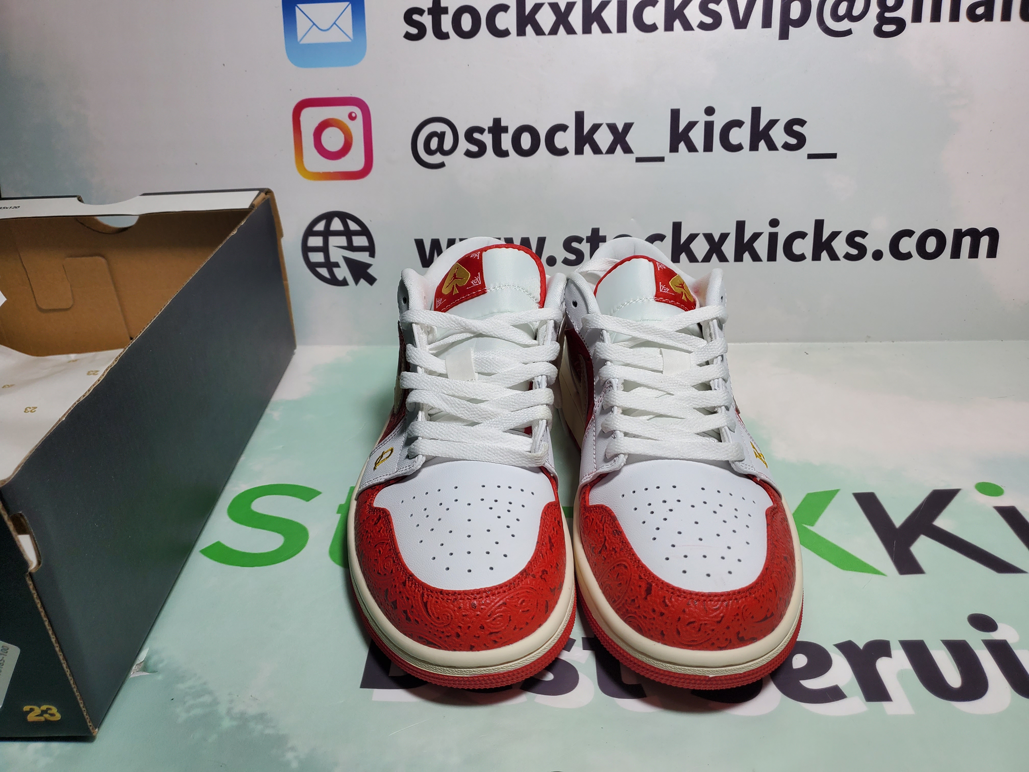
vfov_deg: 53.1
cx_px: 514
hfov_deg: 67.3
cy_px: 386
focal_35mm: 26
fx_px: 773
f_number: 1.5
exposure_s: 1/649
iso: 50
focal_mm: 4.3
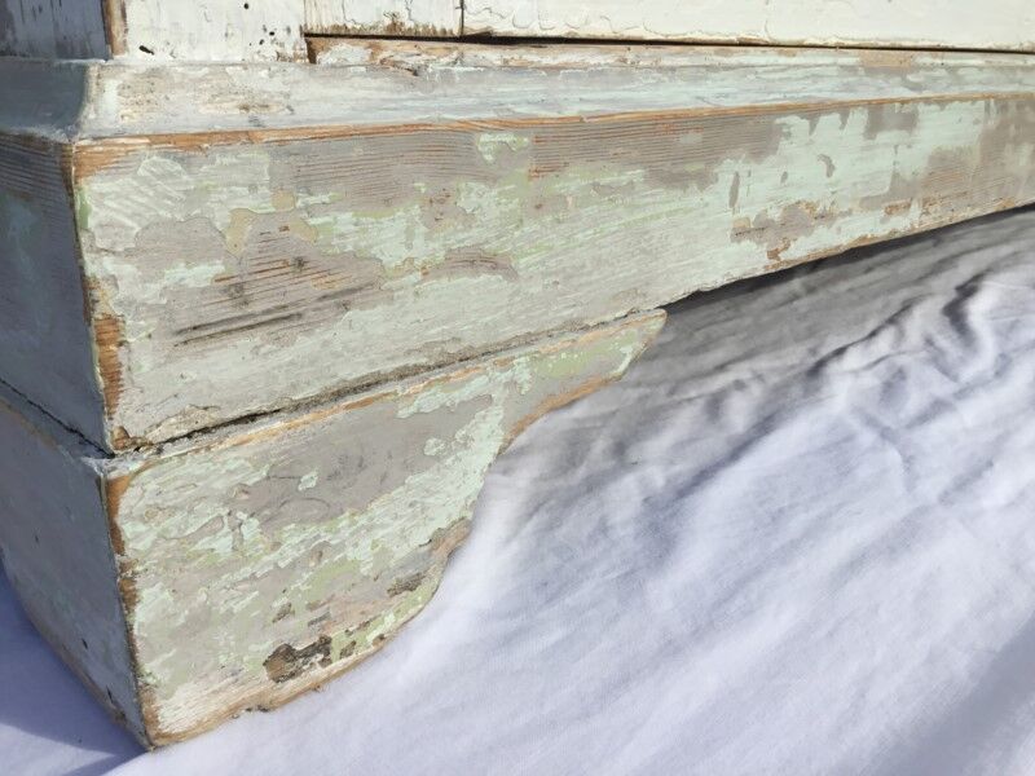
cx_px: 518
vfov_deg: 45.4
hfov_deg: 58.4
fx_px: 927
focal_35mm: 31
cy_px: 388
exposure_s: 1/1164
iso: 25
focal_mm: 3.3
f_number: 2.4
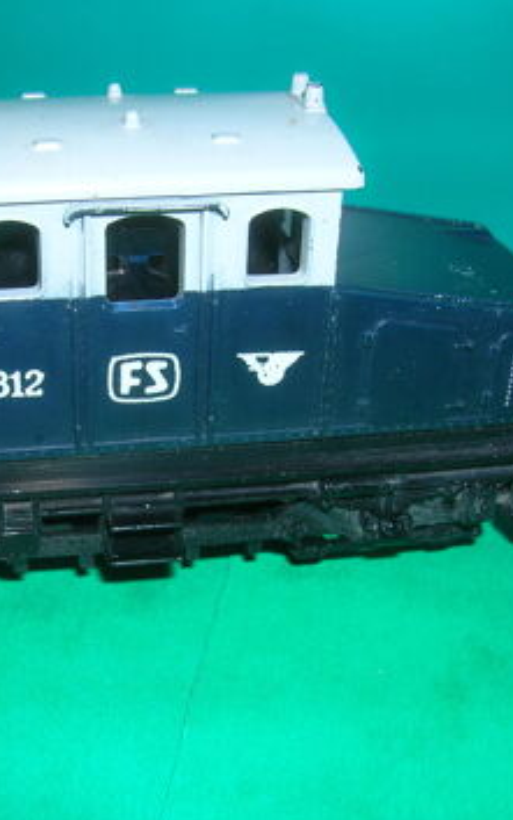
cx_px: 137
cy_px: 413
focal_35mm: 49
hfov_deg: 26.1
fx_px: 1095
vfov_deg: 41.0
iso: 50
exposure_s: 1/60.1
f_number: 4.9
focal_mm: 5.7
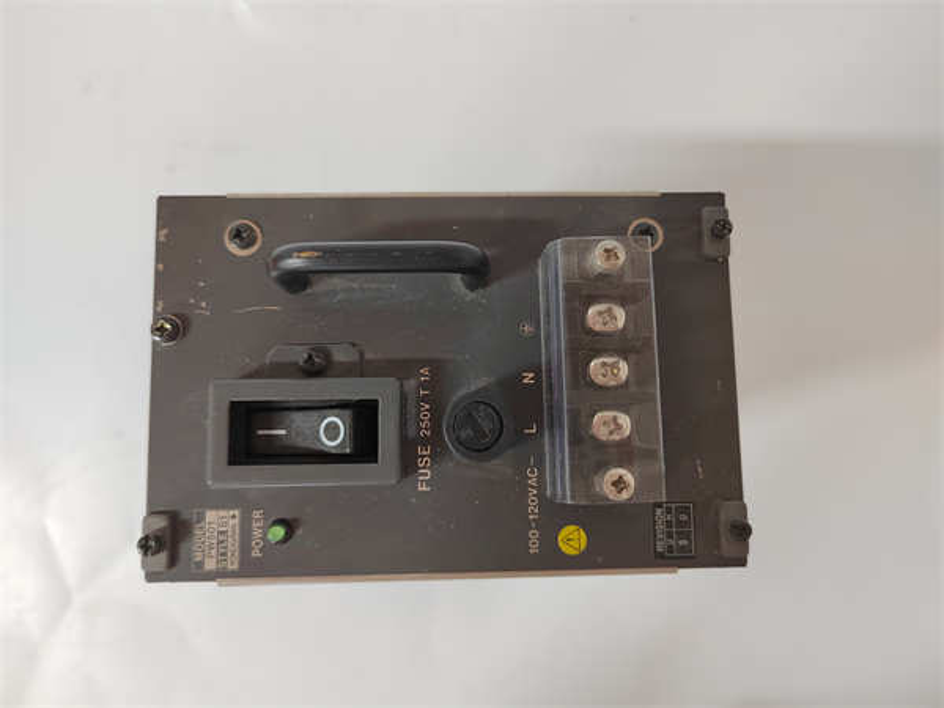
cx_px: 472
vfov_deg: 58.9
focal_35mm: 23
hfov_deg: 73.9
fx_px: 627
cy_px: 354
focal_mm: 5.52
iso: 1463
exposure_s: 1/50
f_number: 1.9
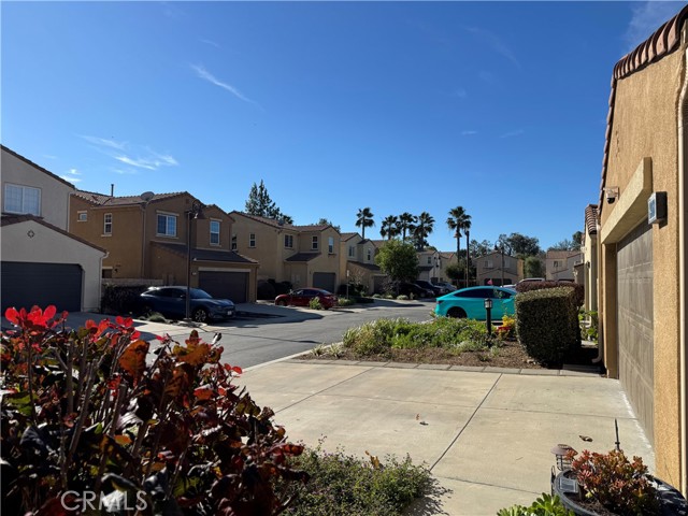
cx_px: 344
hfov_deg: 71.6
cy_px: 258
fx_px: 477
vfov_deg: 56.8
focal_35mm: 24
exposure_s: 1/5814
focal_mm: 6.76
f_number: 1.78
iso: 80
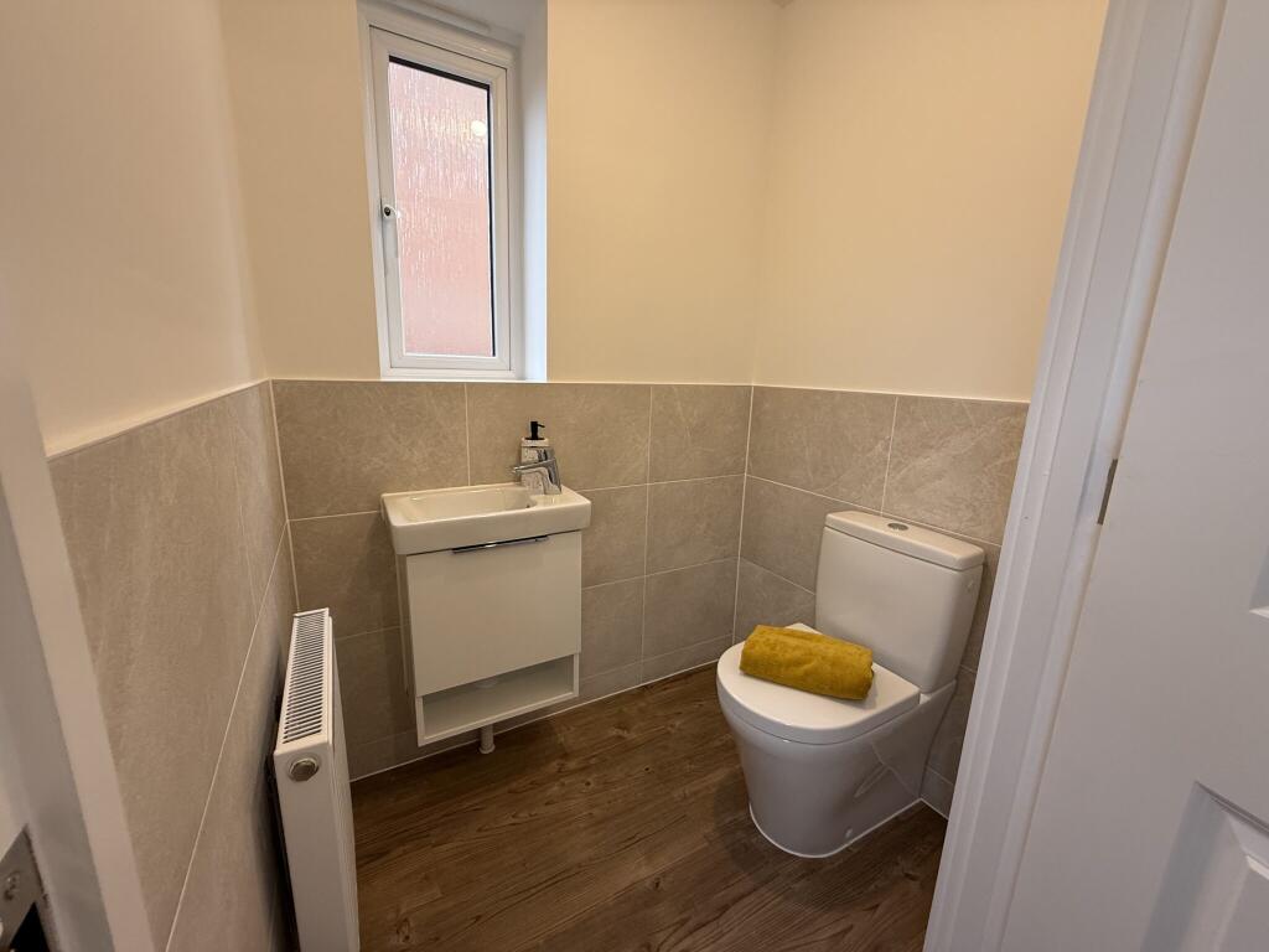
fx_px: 513
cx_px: 634
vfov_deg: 85.7
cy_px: 476
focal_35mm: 14
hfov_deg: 102.1
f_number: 2.2
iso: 125
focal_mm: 2.22
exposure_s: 1/99
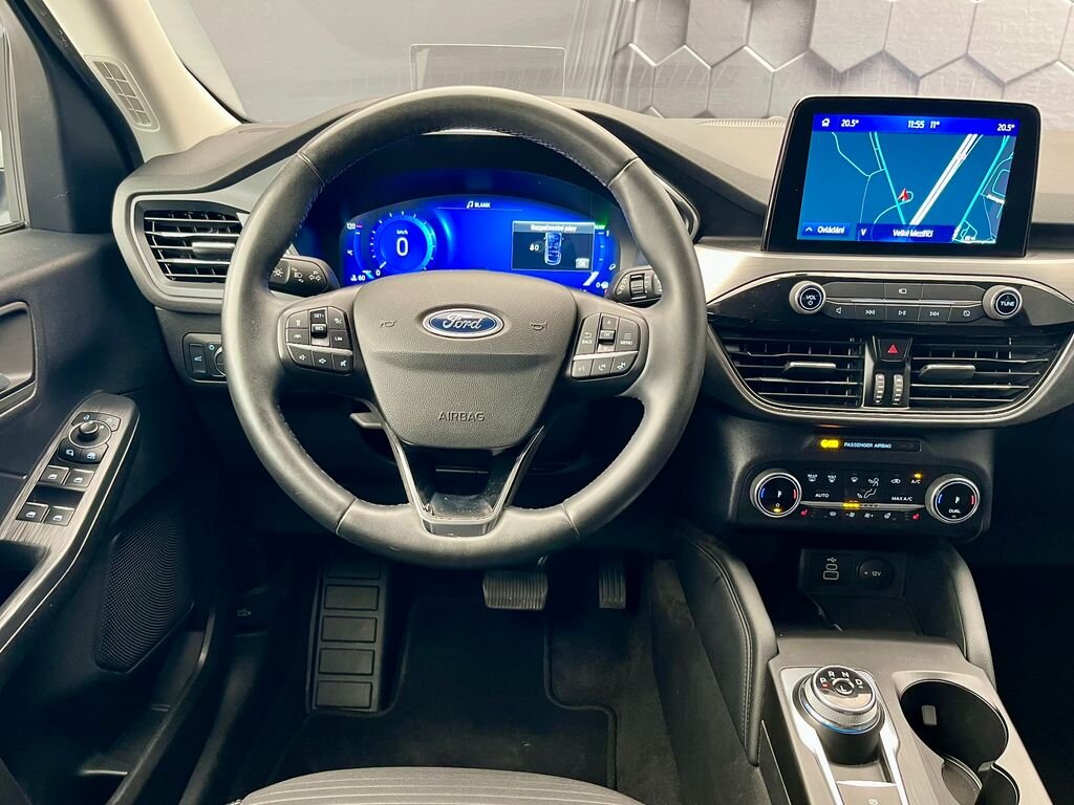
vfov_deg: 53.1
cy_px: 402
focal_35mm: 26
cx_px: 537
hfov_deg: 67.3
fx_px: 807
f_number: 1.6
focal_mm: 5.1
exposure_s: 1/60
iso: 400
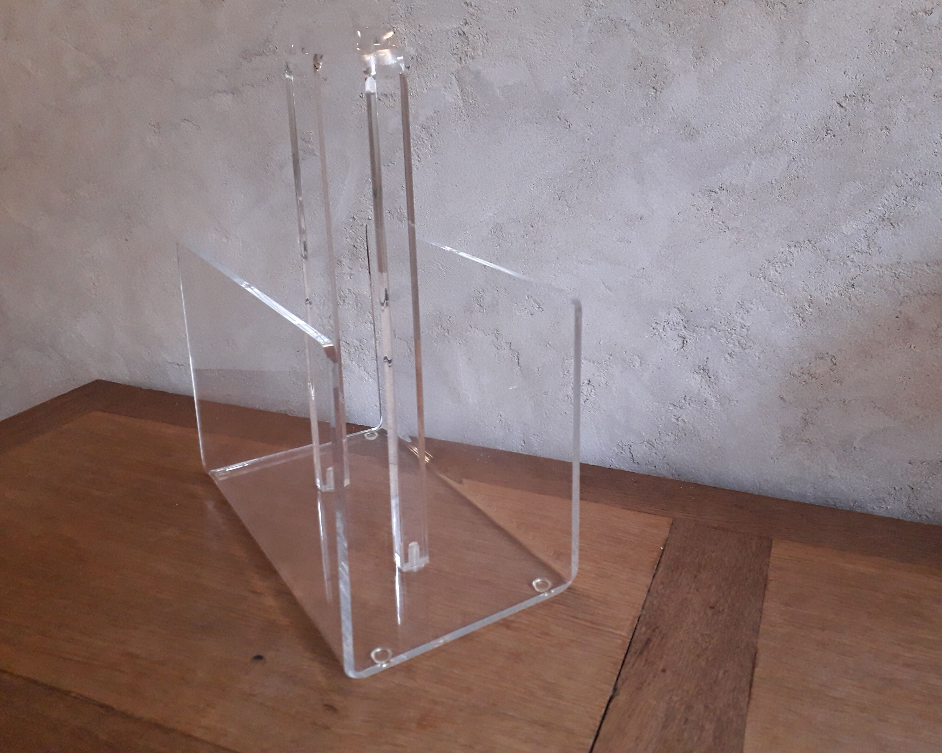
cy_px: 366
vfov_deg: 50.0
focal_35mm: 29
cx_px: 485
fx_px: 809
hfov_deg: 60.4
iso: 200
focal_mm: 3.6
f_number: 1.9
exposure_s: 1/25
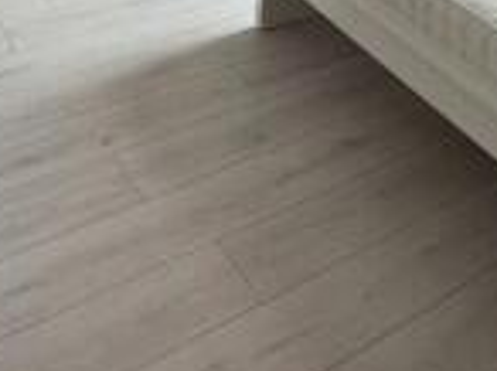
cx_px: 288
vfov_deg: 20.4
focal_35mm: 56
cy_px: -254
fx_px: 803
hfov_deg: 34.3
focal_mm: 2.22
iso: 125
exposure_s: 1/99
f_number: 2.2
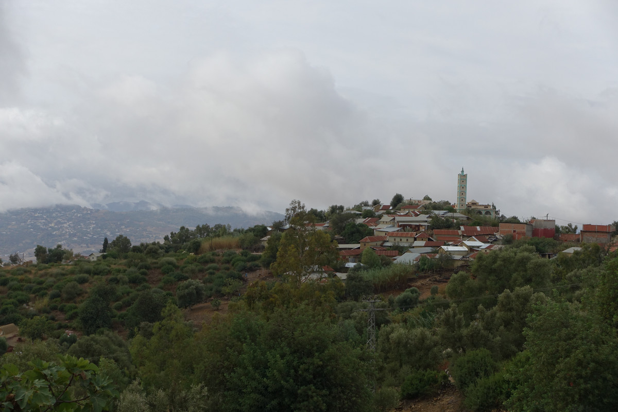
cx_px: 309
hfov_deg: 28.8
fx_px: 1202
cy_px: 206
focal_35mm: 70
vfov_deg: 19.5
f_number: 8
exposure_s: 1/640
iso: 200
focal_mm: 25.7
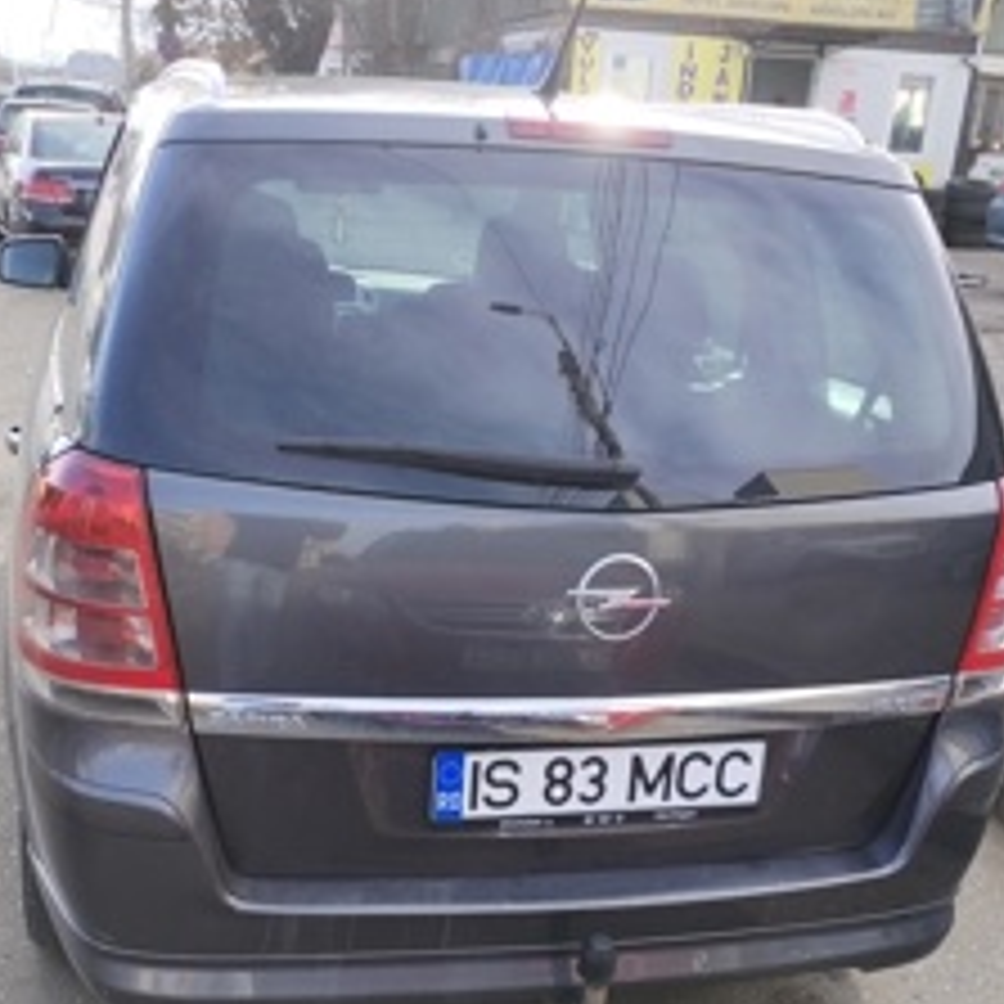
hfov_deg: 36.7
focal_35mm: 46
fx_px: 1509
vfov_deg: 36.1
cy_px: 734
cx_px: 437
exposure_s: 1/365
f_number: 1.8
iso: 100
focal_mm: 4.75
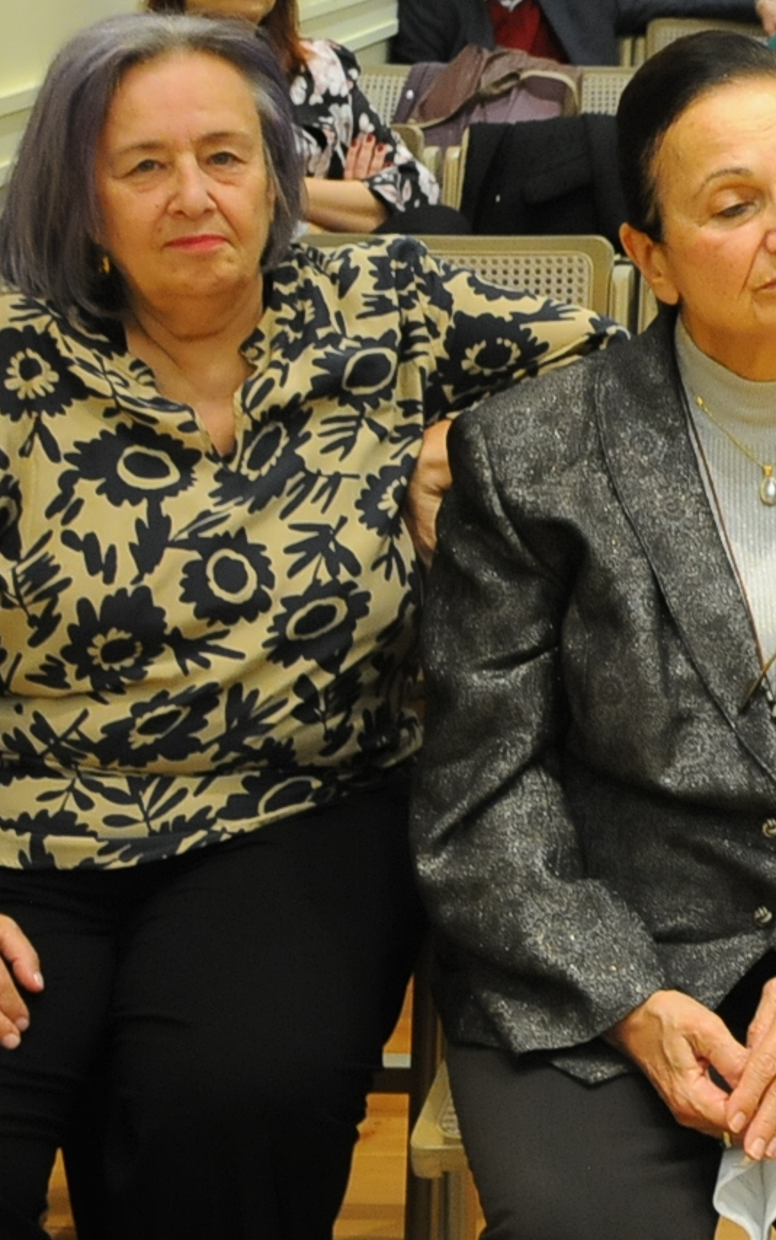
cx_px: 1263
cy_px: 388
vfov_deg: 29.5
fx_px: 2334
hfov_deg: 16.6
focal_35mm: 69
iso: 1250
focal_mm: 18
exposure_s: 1/30
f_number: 3.5
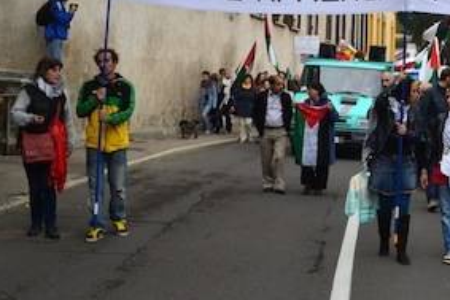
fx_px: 875
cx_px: 396
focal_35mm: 70
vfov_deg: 19.2
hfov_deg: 27.9
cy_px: 49
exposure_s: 1/100
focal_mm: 22
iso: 400
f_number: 9
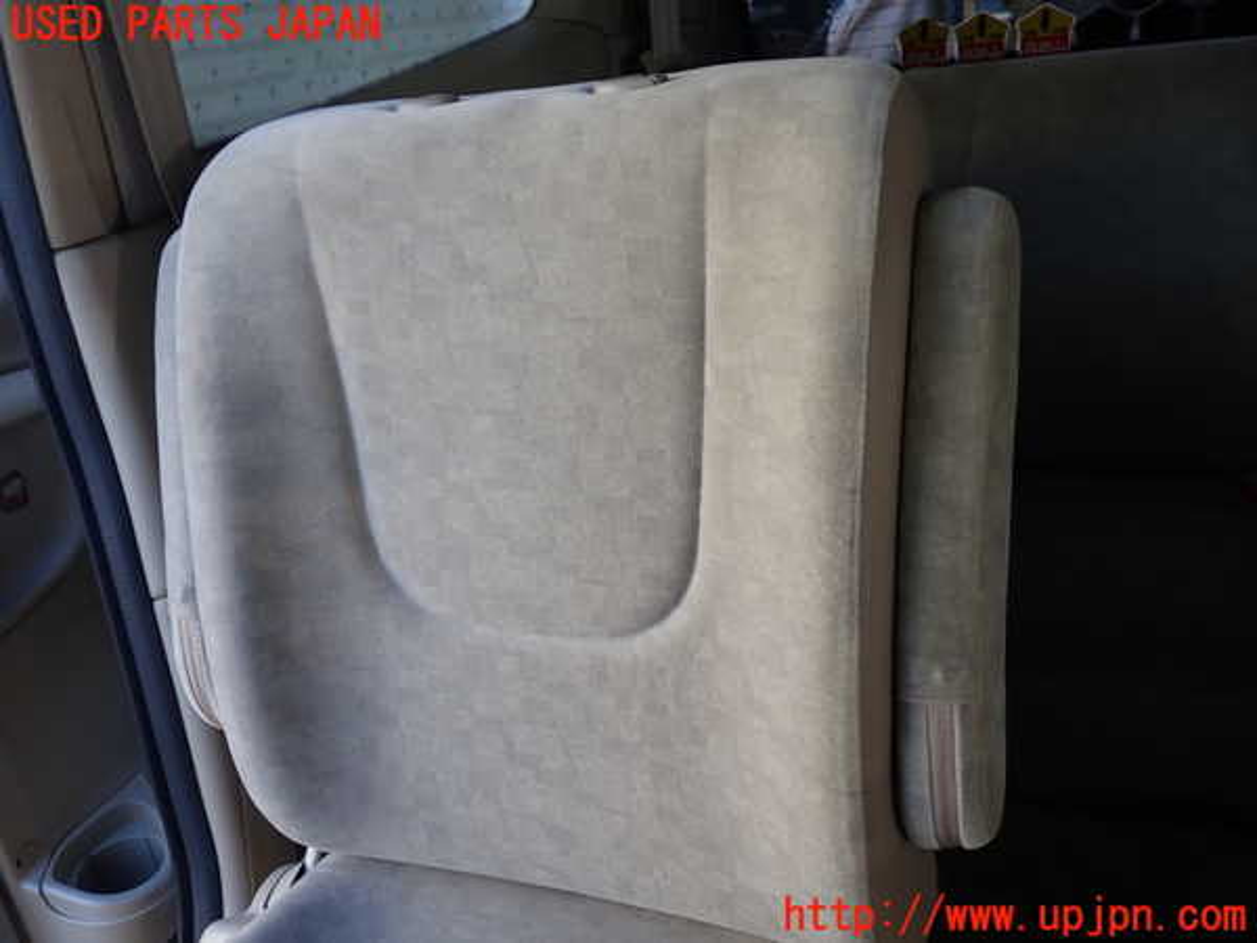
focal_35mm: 30
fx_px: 1089
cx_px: 628
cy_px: 472
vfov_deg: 46.8
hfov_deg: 60.0
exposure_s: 1/100
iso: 100
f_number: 2.3
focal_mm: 5.4
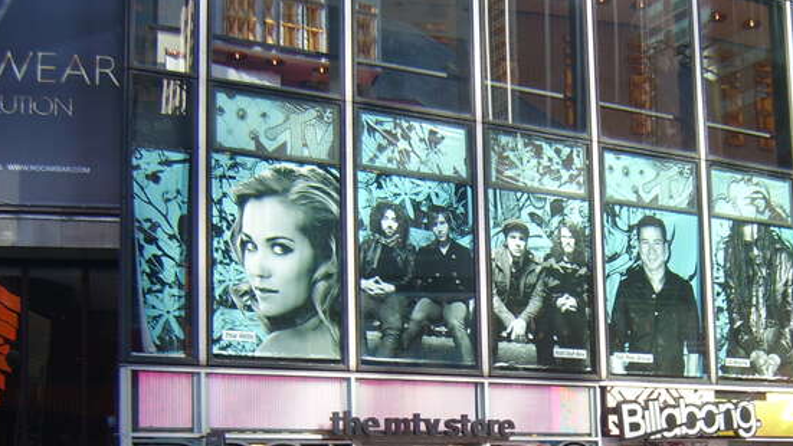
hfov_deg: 41.7
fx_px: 1030
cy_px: 429
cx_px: 514
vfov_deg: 23.6
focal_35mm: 49
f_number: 2.7
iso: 50
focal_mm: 8.13
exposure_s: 1/78
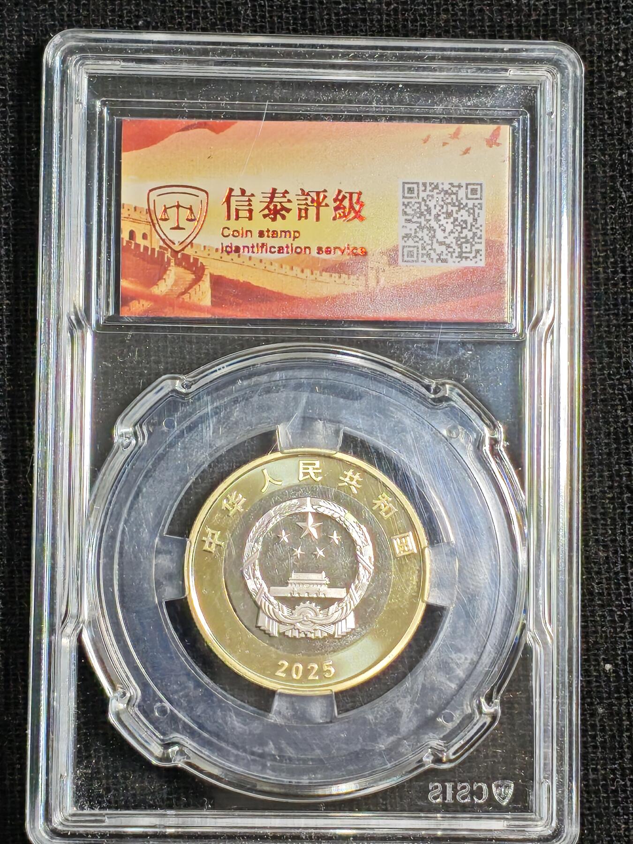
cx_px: 316
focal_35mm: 120
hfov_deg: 12.3
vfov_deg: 16.4
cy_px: 422
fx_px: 2926
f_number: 1.5
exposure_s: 1/1380
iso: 50
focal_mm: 4.94
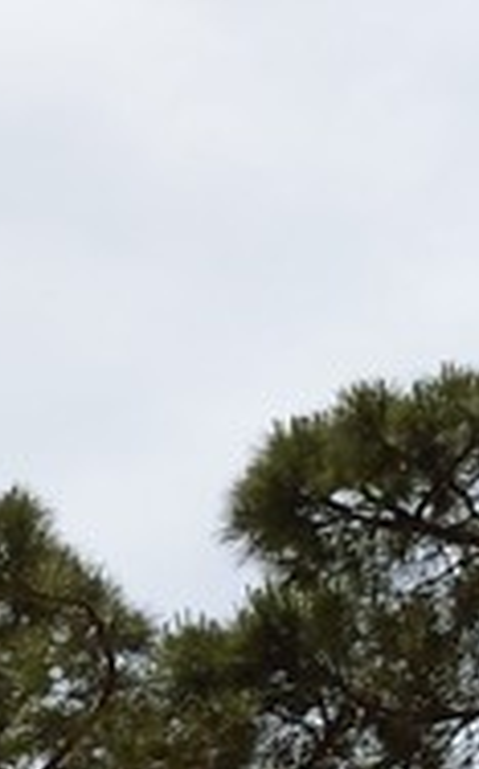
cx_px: -1376
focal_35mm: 269
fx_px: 5636
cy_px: 2172
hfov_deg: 4.5
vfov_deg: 7.1
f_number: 16
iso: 200
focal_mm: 31
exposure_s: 1/250
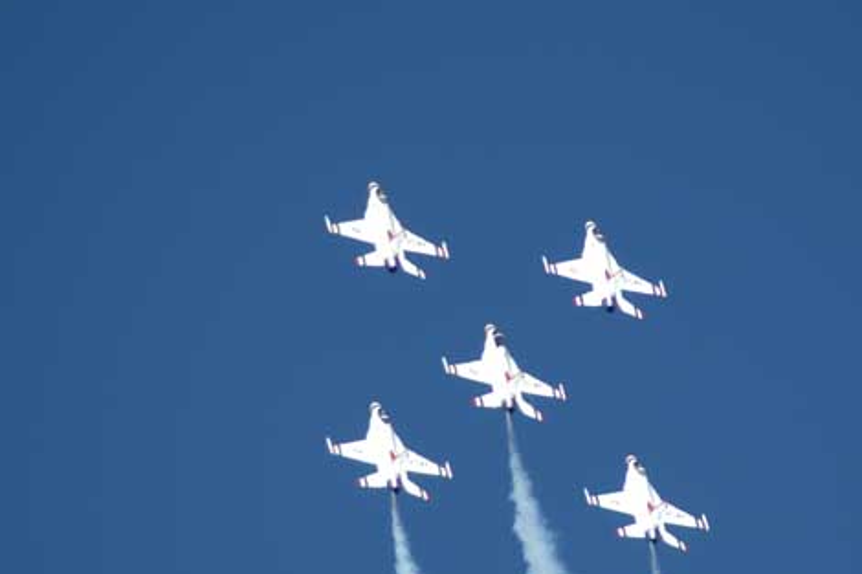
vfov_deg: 1.8
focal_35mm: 766
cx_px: 543
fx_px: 18334
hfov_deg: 2.7
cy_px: 354
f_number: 5.6
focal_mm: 300
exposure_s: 1/1000
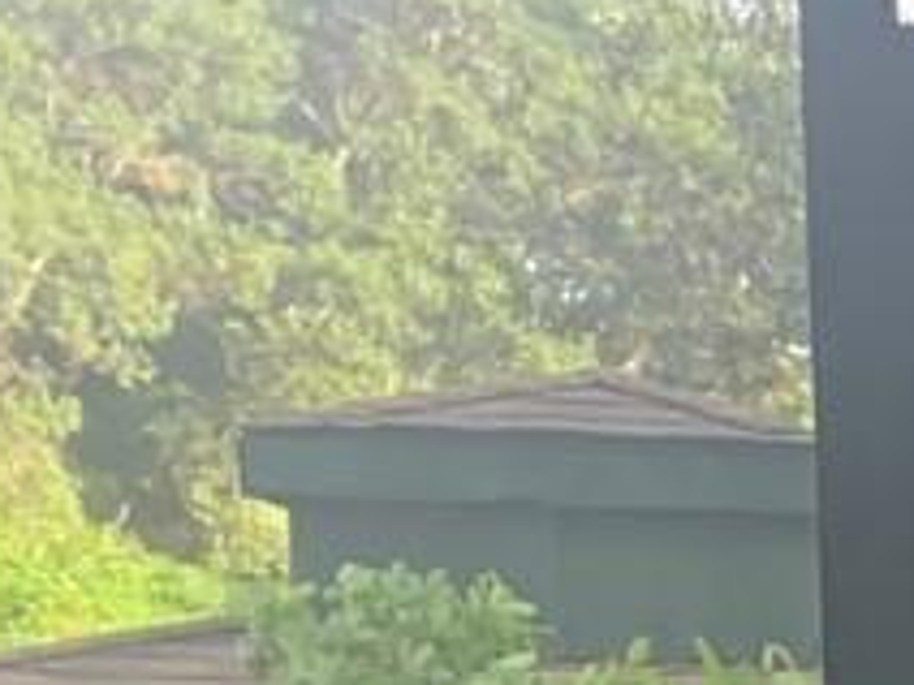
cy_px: 1741
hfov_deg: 8.3
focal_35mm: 196
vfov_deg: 7.1
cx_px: 2841
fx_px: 5175
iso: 80
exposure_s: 1/121
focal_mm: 4.25
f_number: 1.8
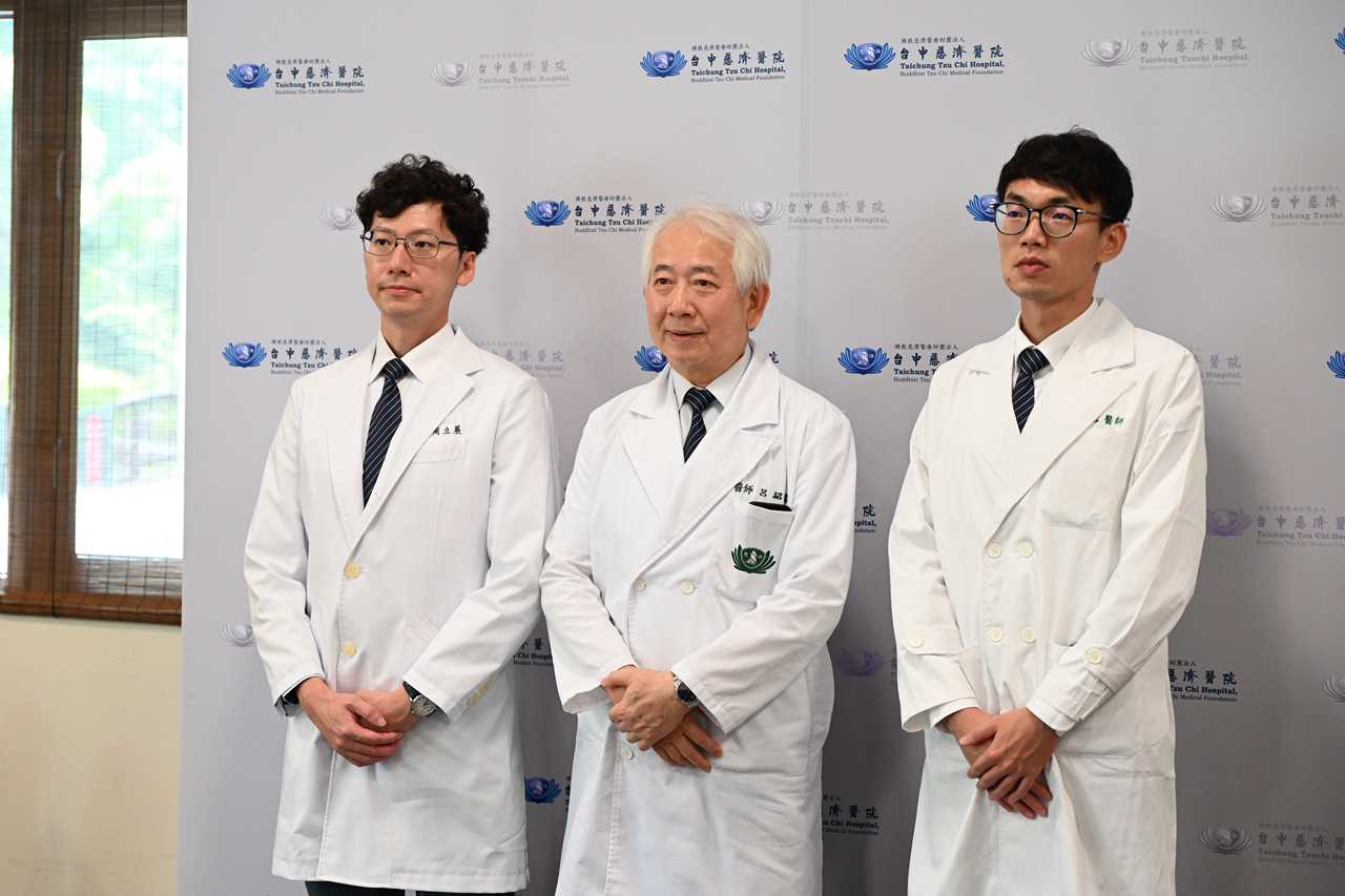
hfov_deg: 31.4
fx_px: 2391
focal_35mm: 64
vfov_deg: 21.2
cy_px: 448
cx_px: 672
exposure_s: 1/125
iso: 3200
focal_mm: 64
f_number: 4
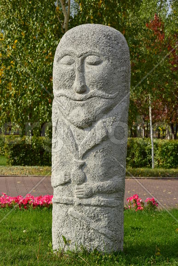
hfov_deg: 14.7
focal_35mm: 93
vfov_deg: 21.9
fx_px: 689
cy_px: 133
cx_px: 89
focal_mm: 62
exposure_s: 1/125
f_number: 11
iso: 100
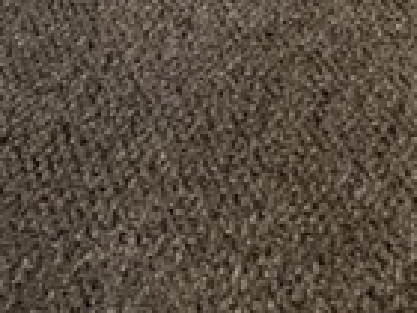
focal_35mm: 95
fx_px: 1144
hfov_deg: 19.8
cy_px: -733
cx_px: 459
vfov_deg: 9.8
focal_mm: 1.57
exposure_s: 1/60
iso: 200
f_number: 1.8
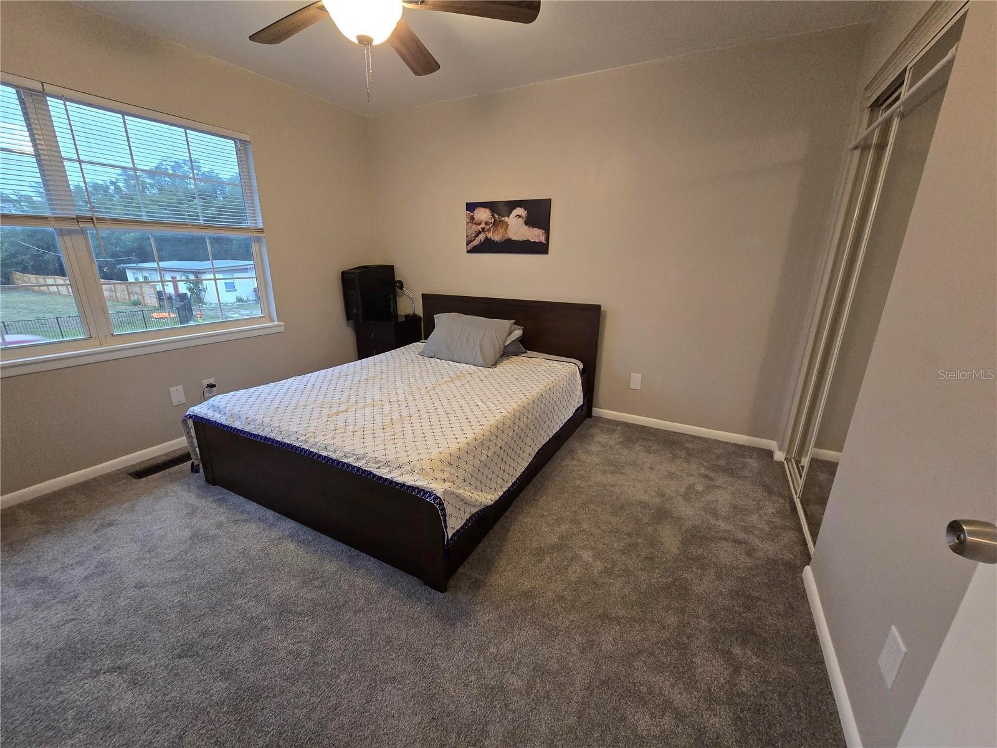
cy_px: 374
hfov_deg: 106.2
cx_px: 498
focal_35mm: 13
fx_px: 374
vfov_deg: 89.9
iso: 640
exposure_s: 1/60
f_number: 2.2
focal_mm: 2.2
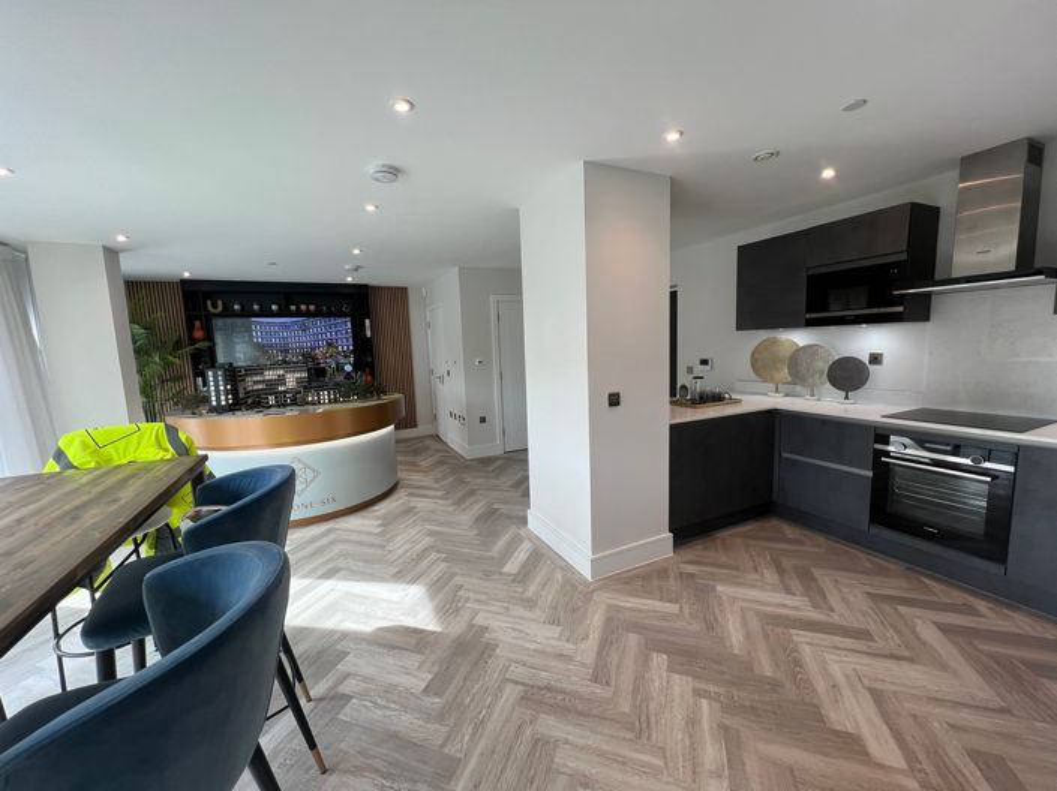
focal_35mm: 13
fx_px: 397
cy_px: 396
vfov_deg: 89.9
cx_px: 528
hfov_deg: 106.2
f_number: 1.8
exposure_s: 1/100
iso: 40
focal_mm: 1.57
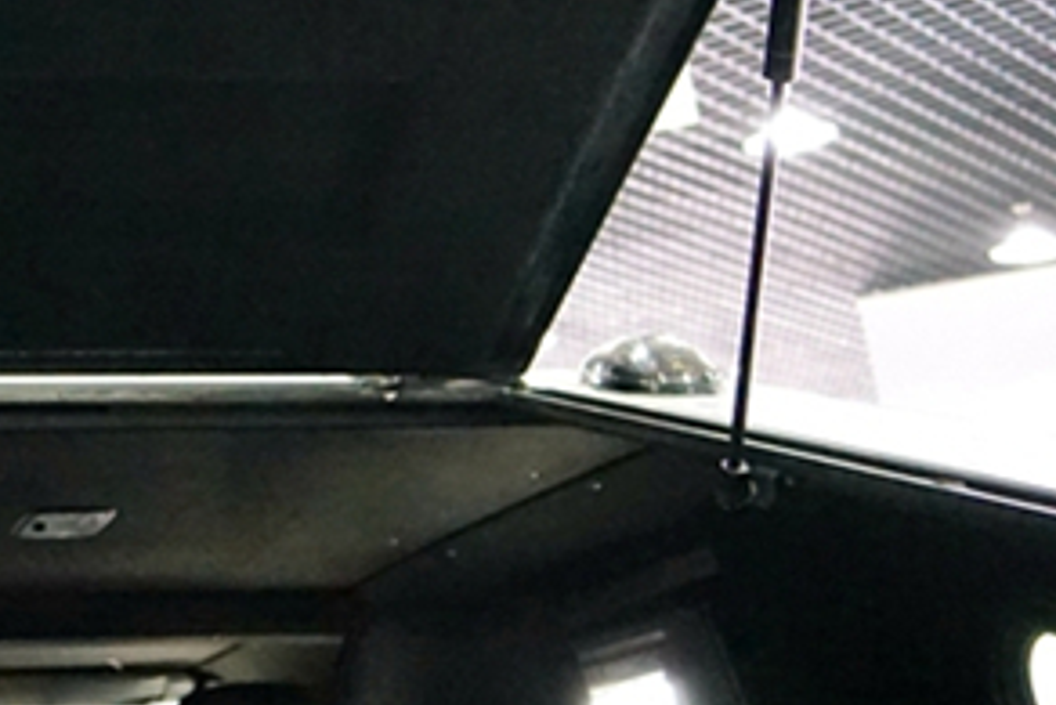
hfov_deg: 23.2
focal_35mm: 78
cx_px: -304
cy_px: 81
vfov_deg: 17.3
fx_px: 2289
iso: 5000
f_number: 4
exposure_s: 1/60
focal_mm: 24
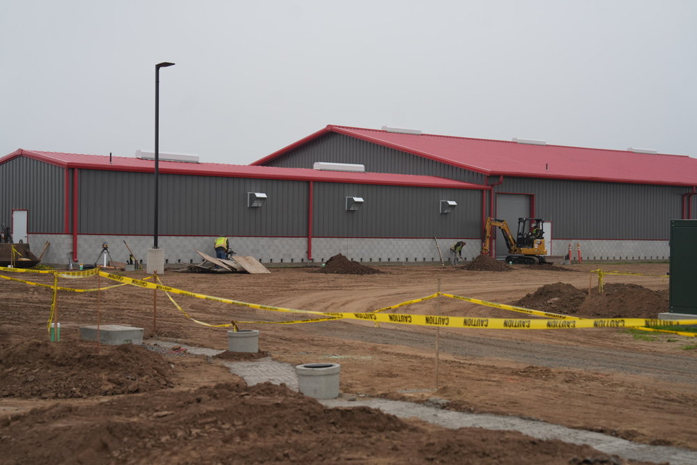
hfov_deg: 32.9
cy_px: 232
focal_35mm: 61
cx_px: 348
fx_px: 1182
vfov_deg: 22.3
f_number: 4
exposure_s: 1/2000
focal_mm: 61
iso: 500
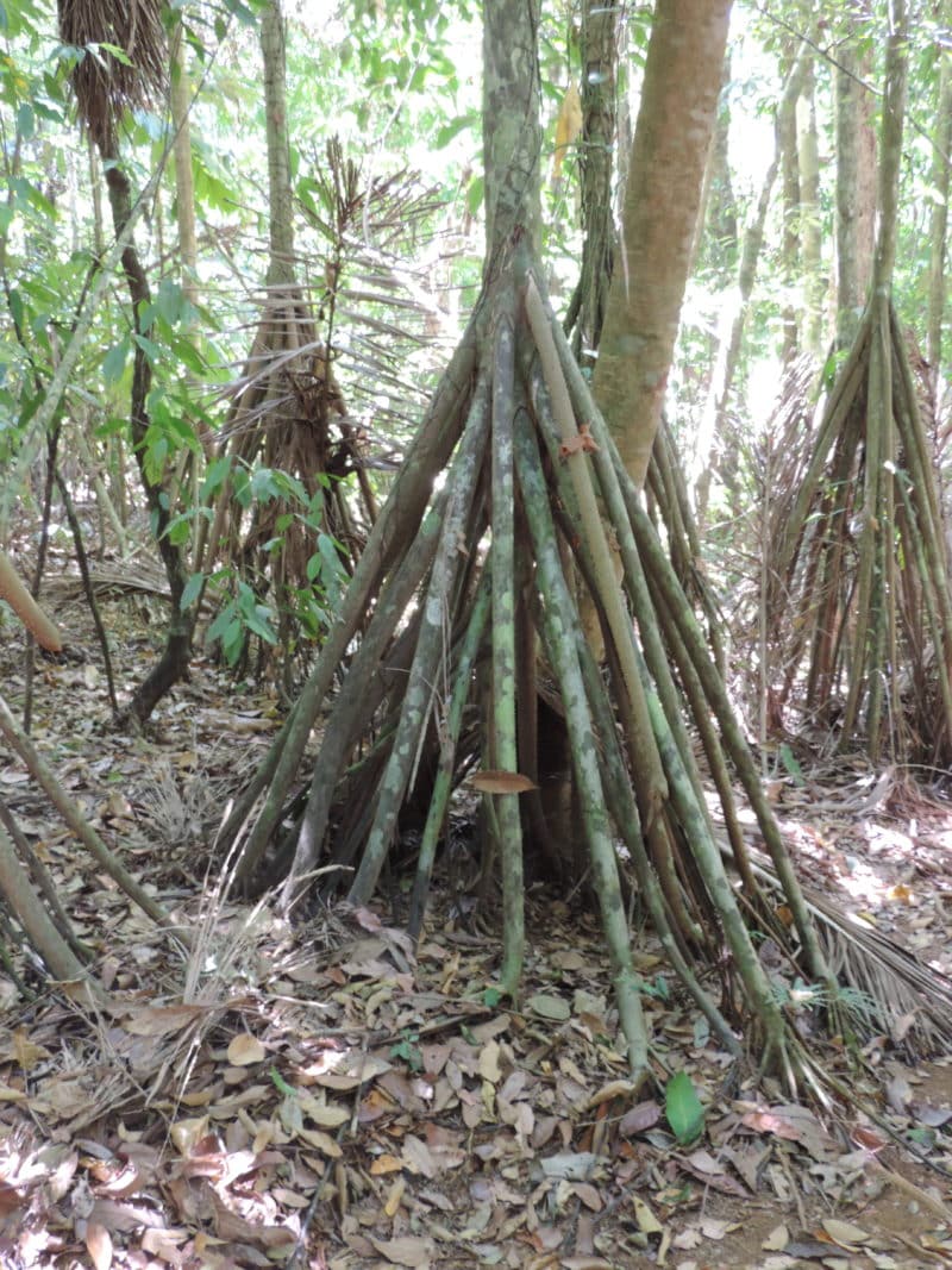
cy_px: 635
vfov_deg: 46.8
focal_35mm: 40
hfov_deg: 36.0
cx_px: 476
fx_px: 1467
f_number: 3.3
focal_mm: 7.1
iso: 400
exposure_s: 1/13
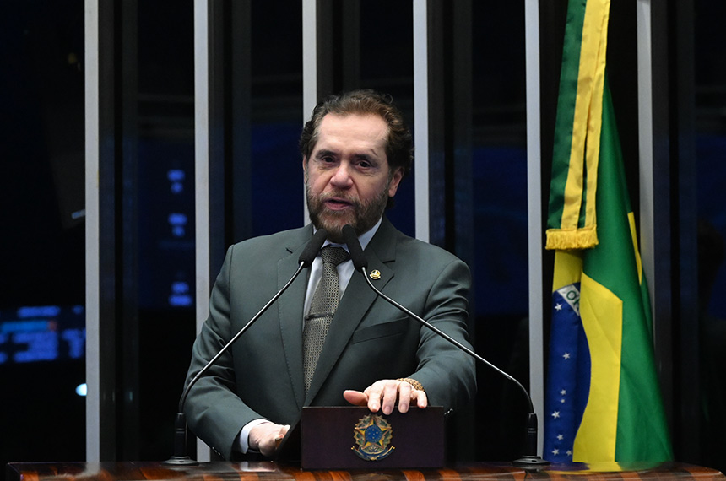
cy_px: 240
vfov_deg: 10.0
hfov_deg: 15.1
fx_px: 2738
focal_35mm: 136
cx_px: 363
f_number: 4
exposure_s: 1/200
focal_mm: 91
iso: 5000
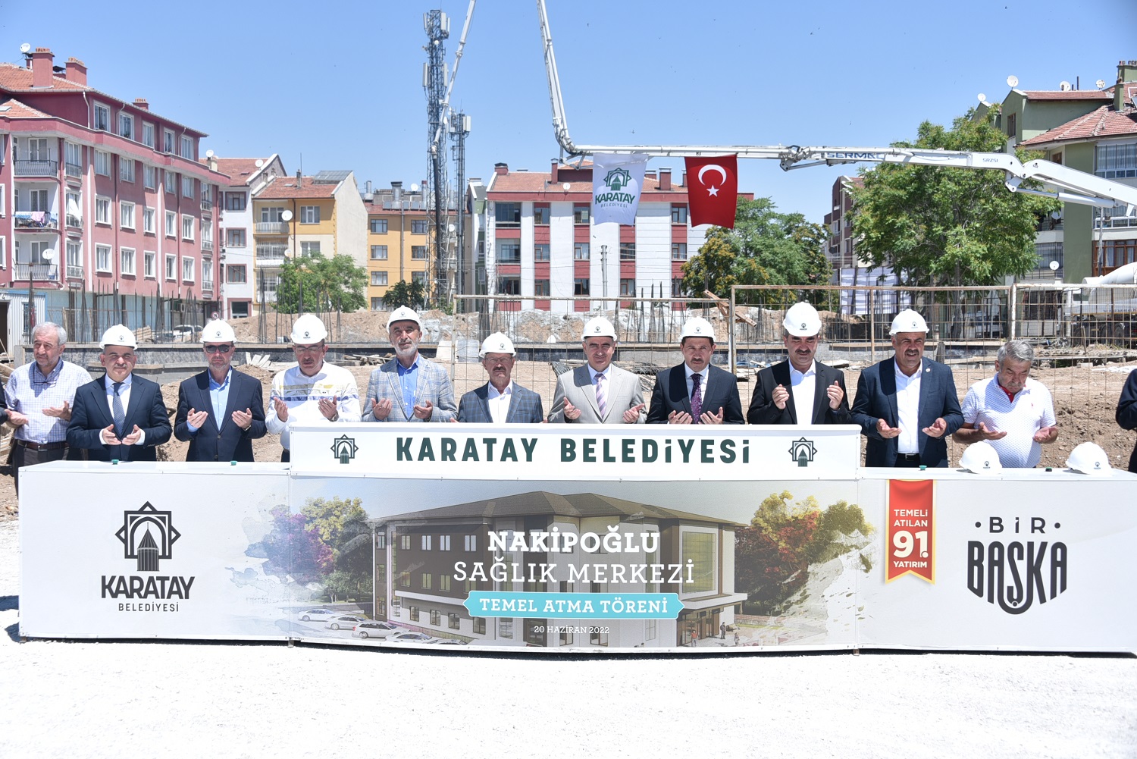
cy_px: 380
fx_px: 1390
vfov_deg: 30.5
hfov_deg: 44.5
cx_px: 568
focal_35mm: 44
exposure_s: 1/320
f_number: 6.3
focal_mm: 44
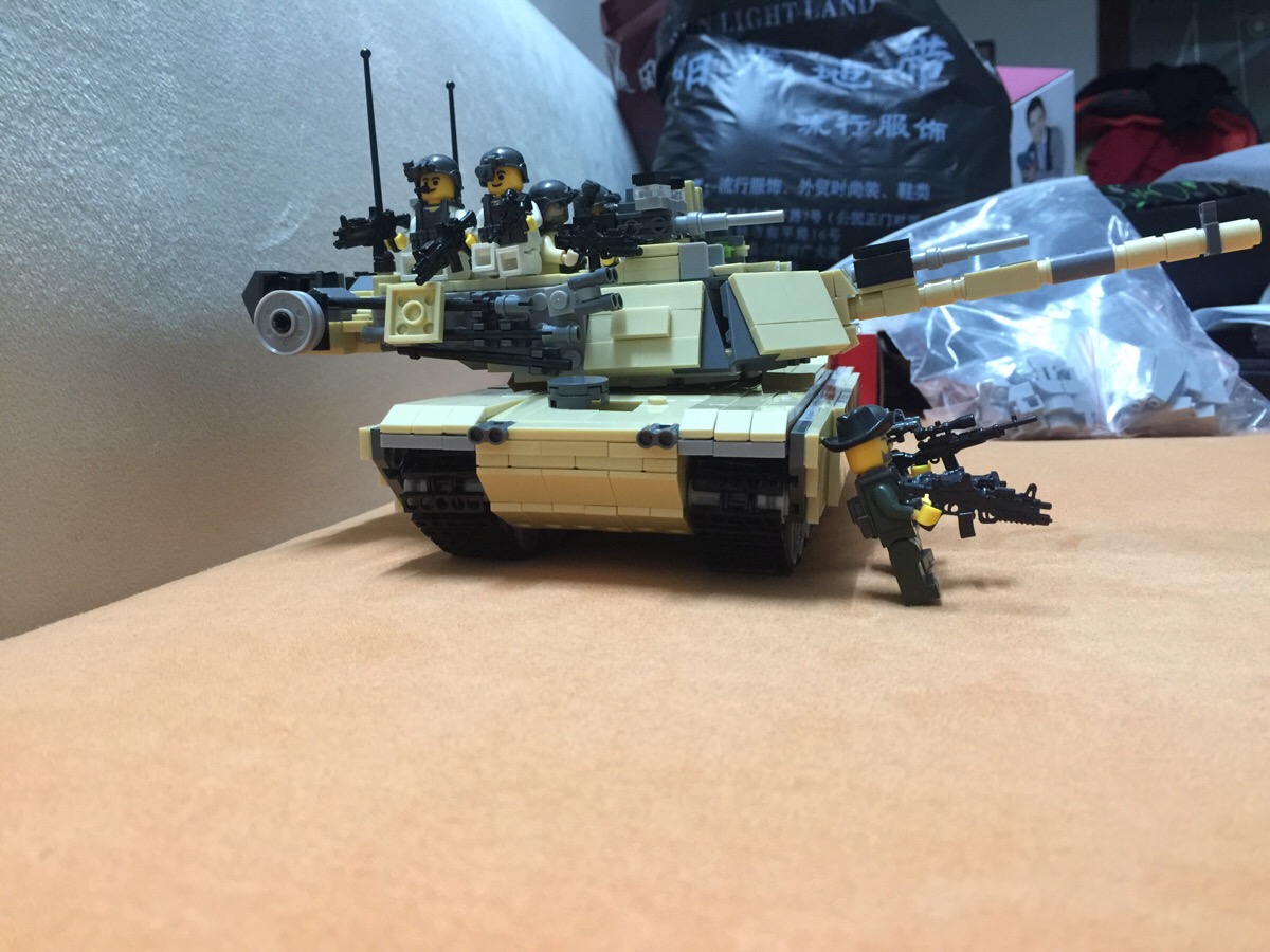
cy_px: 476
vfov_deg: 48.2
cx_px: 635
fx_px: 1064
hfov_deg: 61.7
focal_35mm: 29
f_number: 2.2
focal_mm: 4.15
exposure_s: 1/8
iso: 125
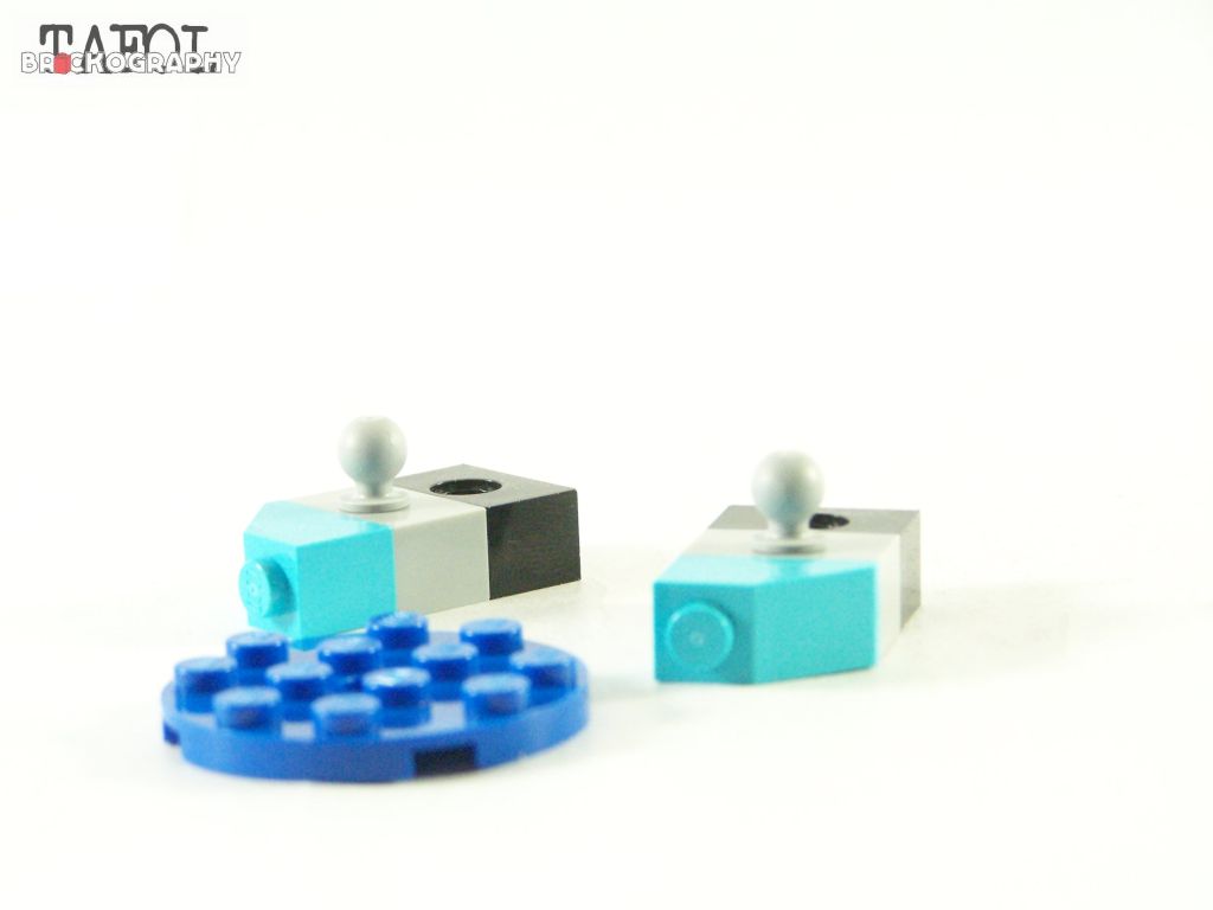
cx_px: 606
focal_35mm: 117
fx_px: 4100
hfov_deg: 16.8
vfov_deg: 12.7
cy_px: 455
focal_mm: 19.4
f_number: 3.6
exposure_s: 1/60
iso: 400
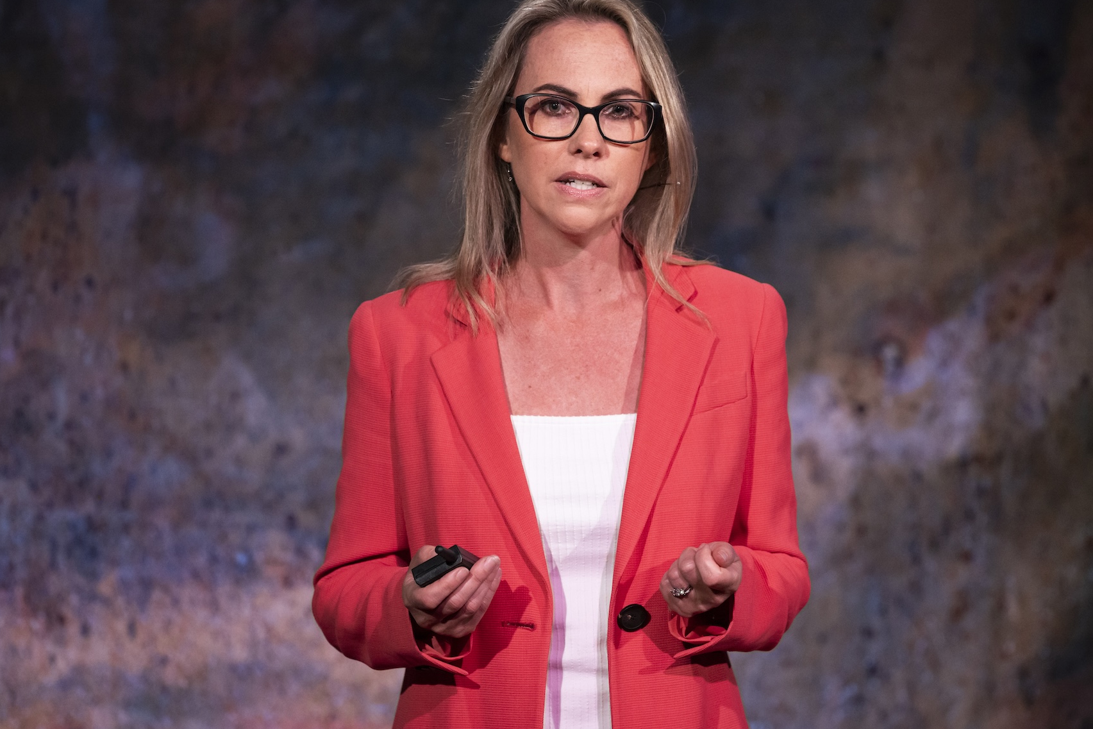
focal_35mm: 197
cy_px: 317
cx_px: 637
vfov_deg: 7.0
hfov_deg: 10.4
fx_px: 5981
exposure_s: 1/160
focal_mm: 168
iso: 4000
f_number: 4
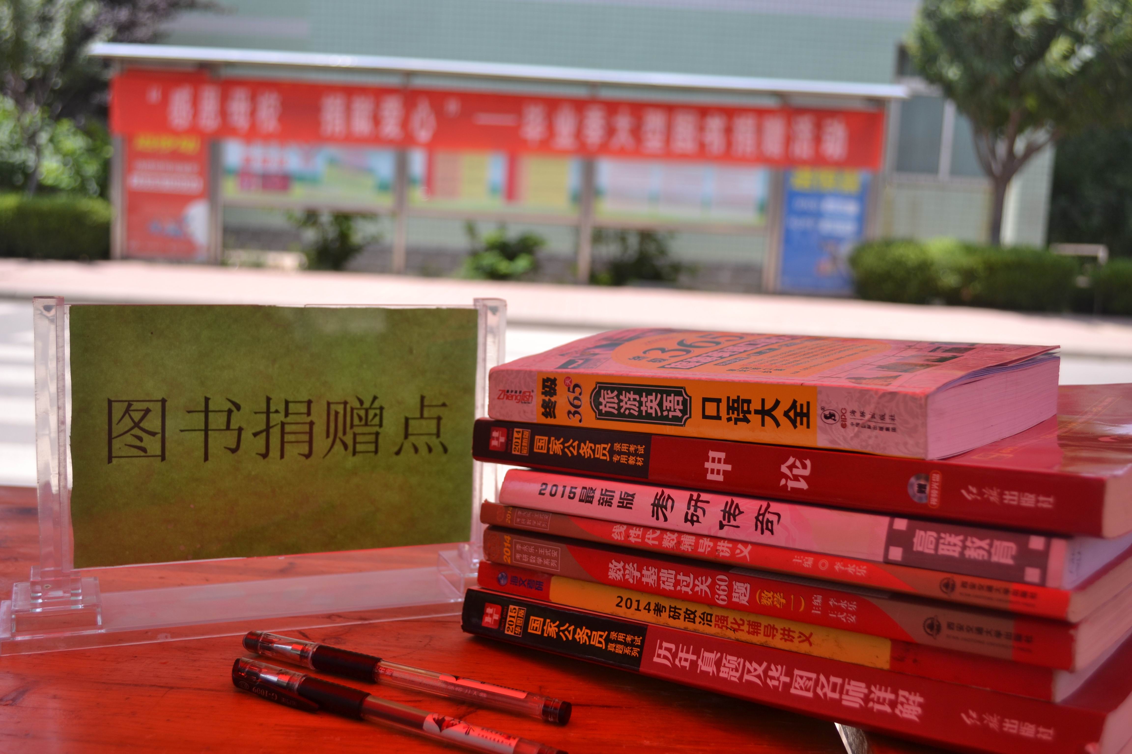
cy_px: 377
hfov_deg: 49.6
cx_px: 566
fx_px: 1226
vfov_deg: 34.2
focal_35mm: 39
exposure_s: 1/320
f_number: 4.5
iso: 100
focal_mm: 26
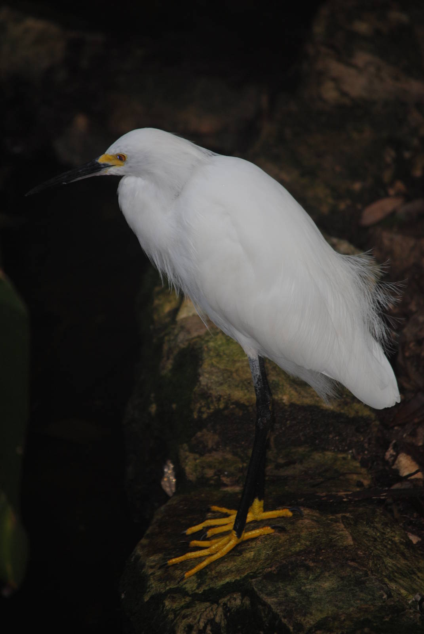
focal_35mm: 390
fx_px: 6870
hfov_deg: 3.5
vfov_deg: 5.3
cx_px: 212
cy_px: 317
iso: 200
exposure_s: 1/60
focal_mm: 260
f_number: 5.6
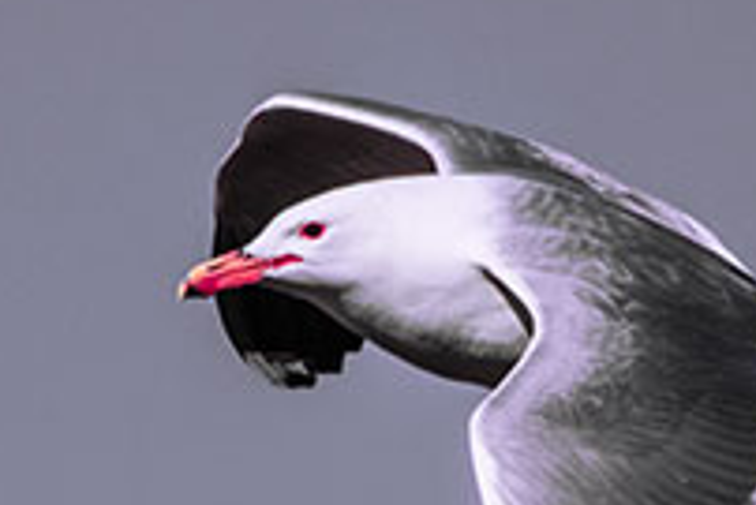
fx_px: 57138
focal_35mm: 2719
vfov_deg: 0.5
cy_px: 597
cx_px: 820
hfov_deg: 0.8
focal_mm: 1100
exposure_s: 1/2500
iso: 1250
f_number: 13
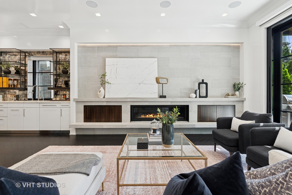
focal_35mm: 17
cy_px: 98
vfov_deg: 70.4
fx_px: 138
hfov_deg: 93.3
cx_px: 146
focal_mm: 17
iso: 320
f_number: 8
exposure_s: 1/50
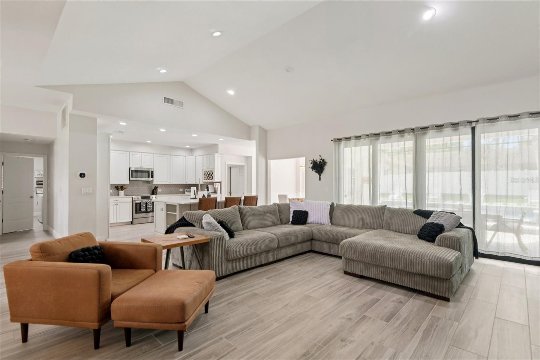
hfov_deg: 96.7
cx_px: 270
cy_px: 180
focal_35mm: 16
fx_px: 240
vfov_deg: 73.7
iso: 400
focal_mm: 16
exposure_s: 1/30
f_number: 8
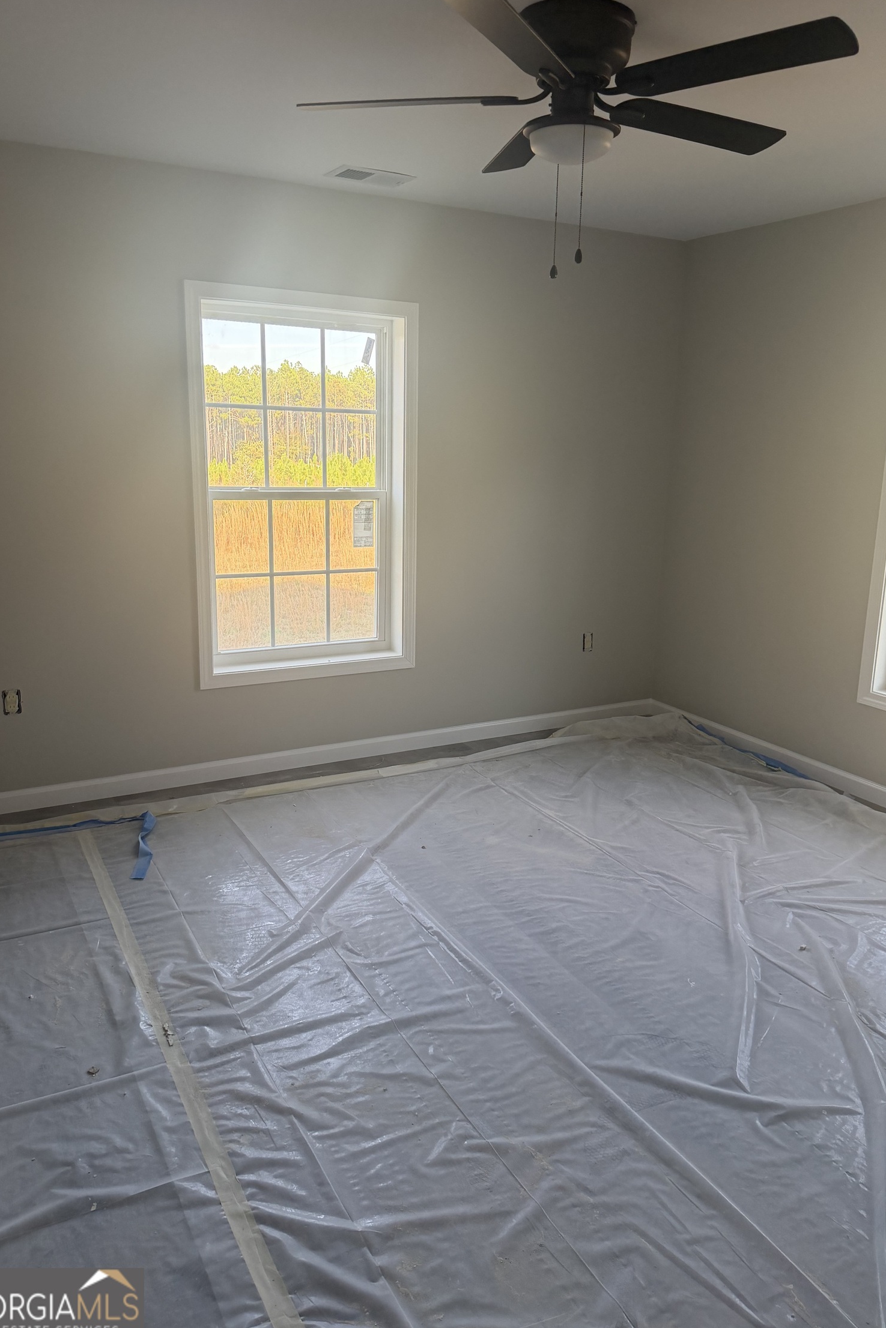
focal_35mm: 26
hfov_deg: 49.6
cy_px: 645
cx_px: 456
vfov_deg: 69.4
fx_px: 960
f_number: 1.78
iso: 160
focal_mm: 6.76
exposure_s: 1/228
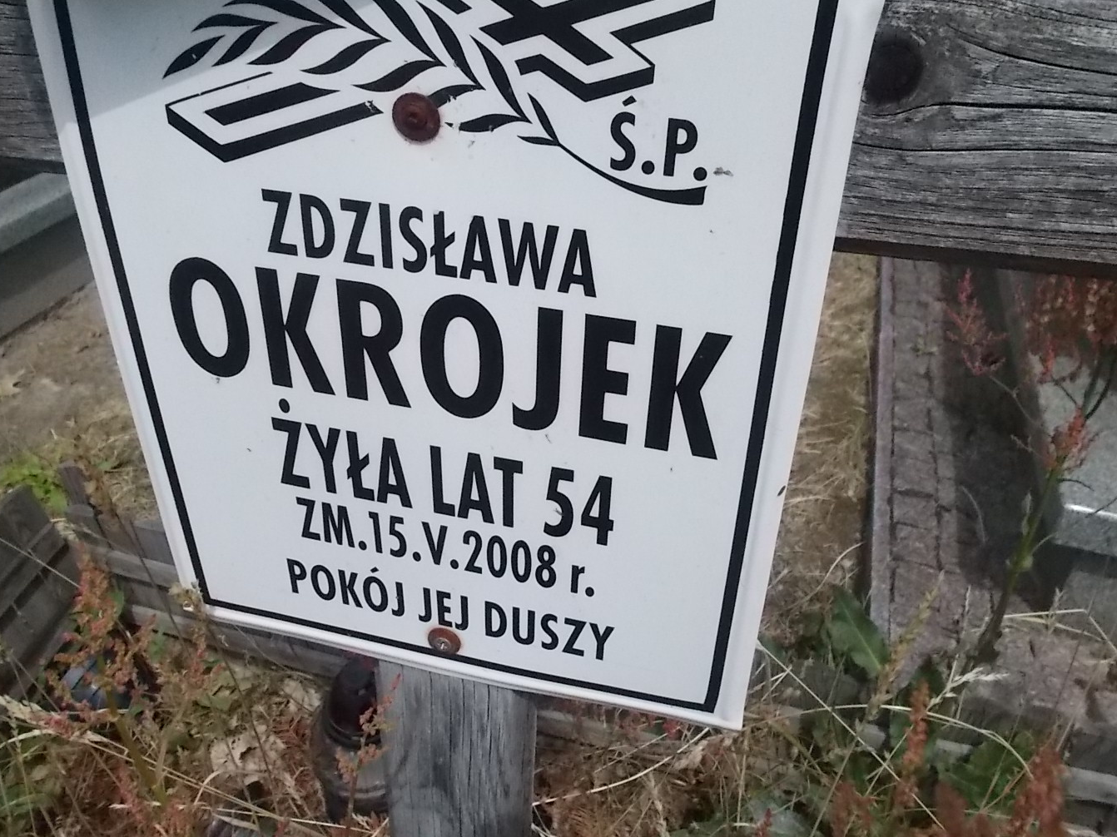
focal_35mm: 31
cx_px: 550
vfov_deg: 45.3
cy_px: 358
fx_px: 1000
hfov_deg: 58.4
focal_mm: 4.6
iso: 400
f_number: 8
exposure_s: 1/1250
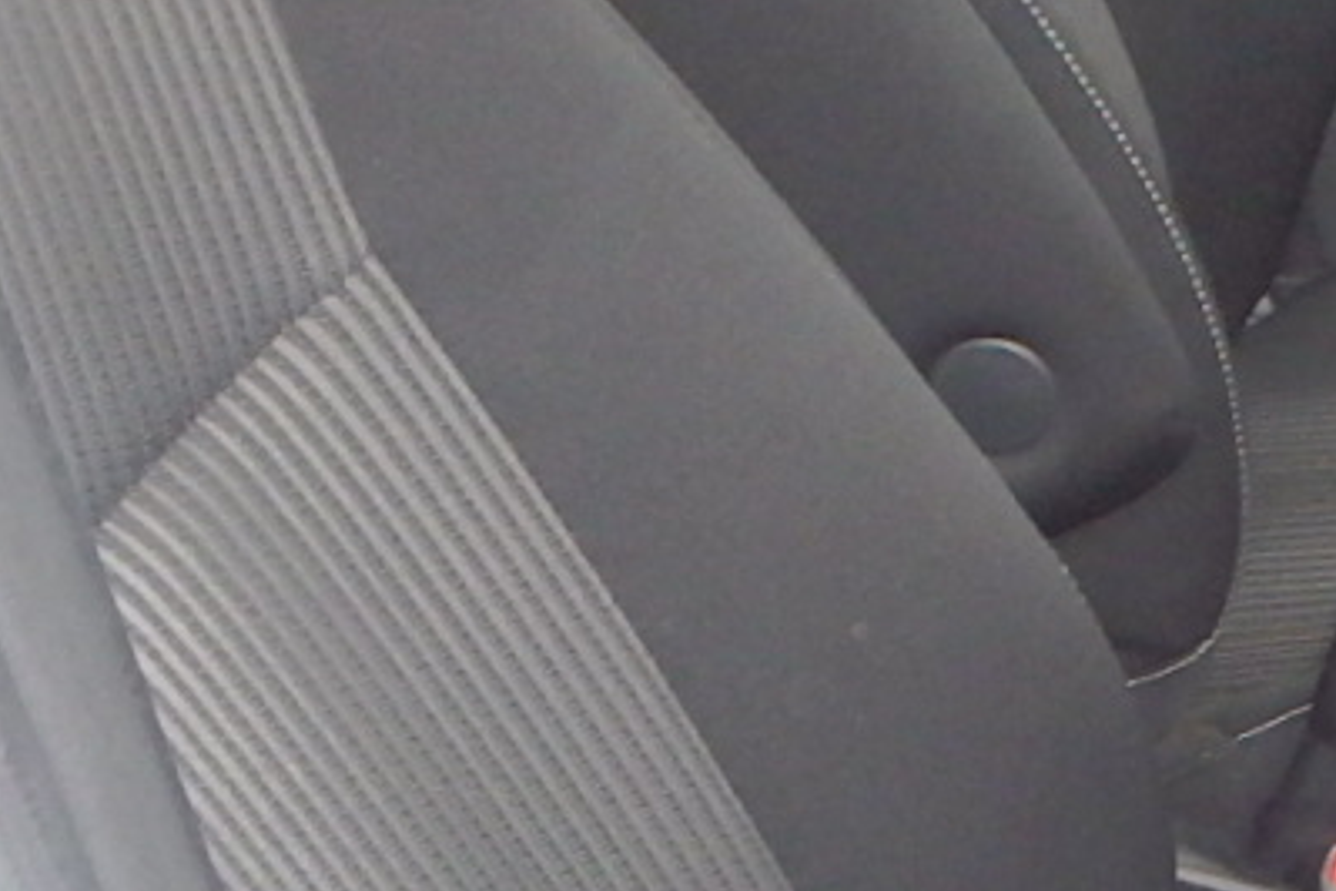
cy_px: 787
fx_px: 3896
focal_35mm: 105
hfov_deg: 17.4
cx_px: 2019
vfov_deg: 12.9
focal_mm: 3.7
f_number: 3.5
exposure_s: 1/60
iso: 250
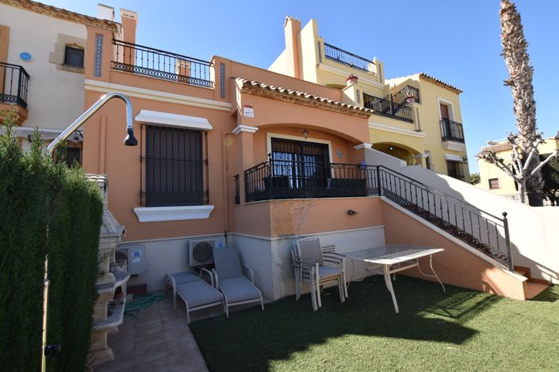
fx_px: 233
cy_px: 186
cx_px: 280
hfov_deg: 100.4
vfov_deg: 77.3
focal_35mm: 15
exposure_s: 1/320
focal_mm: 10
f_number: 7.1
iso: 200
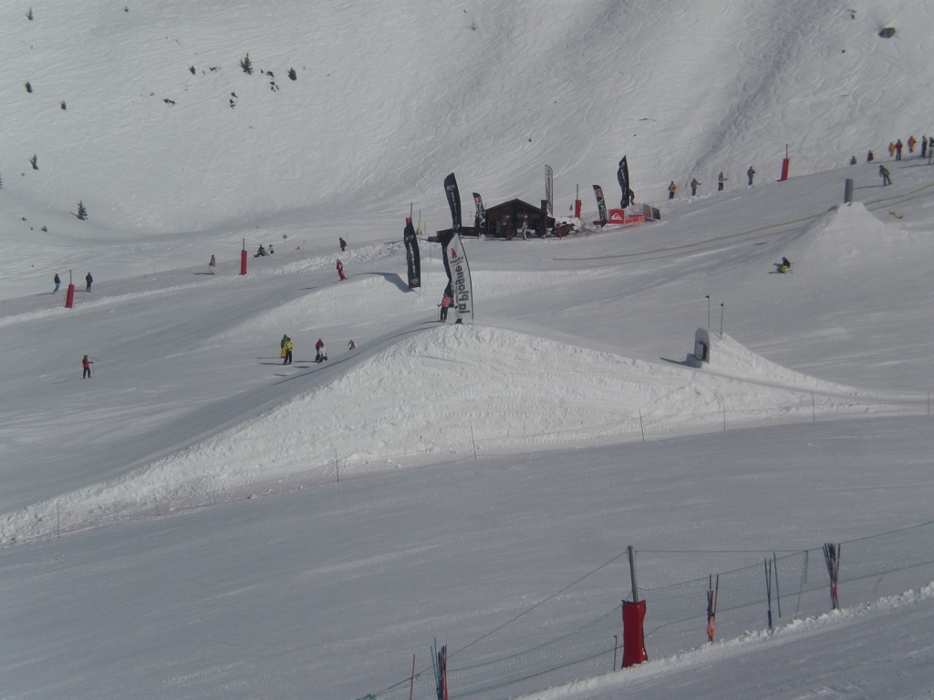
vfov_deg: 13.7
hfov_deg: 18.2
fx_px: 2914
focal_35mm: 108
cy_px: 350
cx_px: 467
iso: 50
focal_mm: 18.9
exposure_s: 1/640
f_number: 8.4
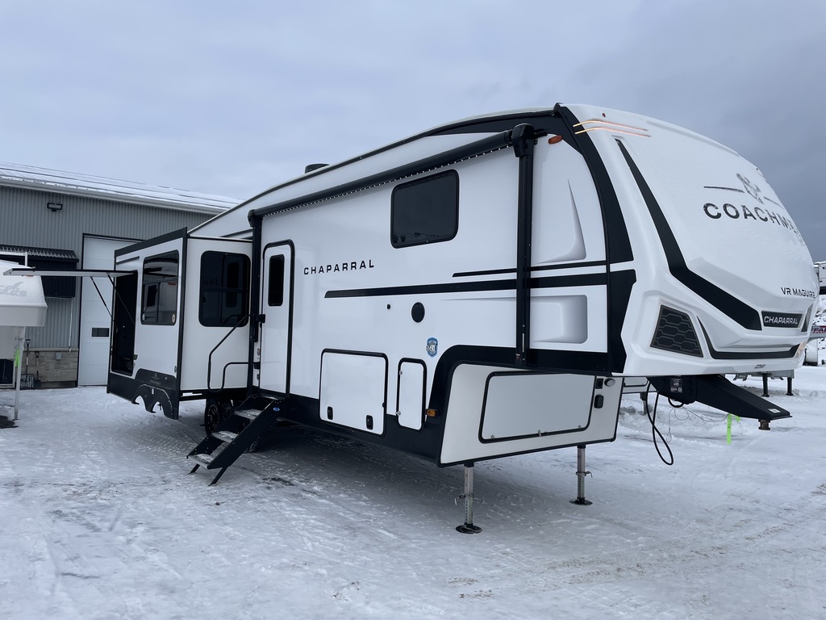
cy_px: 310
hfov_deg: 67.3
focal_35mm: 26
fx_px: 620
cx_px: 413
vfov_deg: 53.1
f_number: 1.6
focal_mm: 4.2
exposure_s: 1/2747
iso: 32
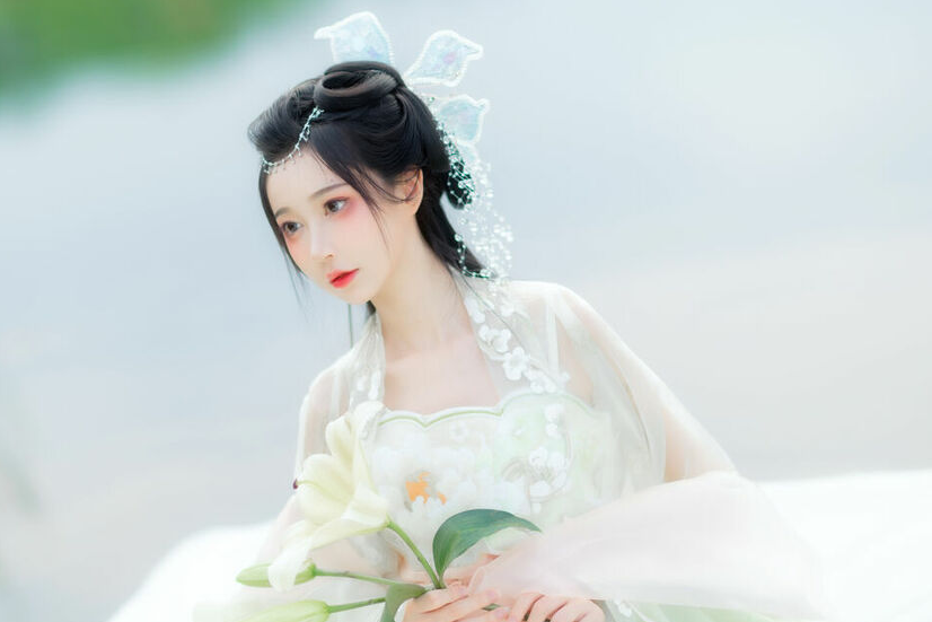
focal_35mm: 108
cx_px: 392
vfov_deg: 12.7
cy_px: 339
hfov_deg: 18.9
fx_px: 2796
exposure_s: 1/1000
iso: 200
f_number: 1.4
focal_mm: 85
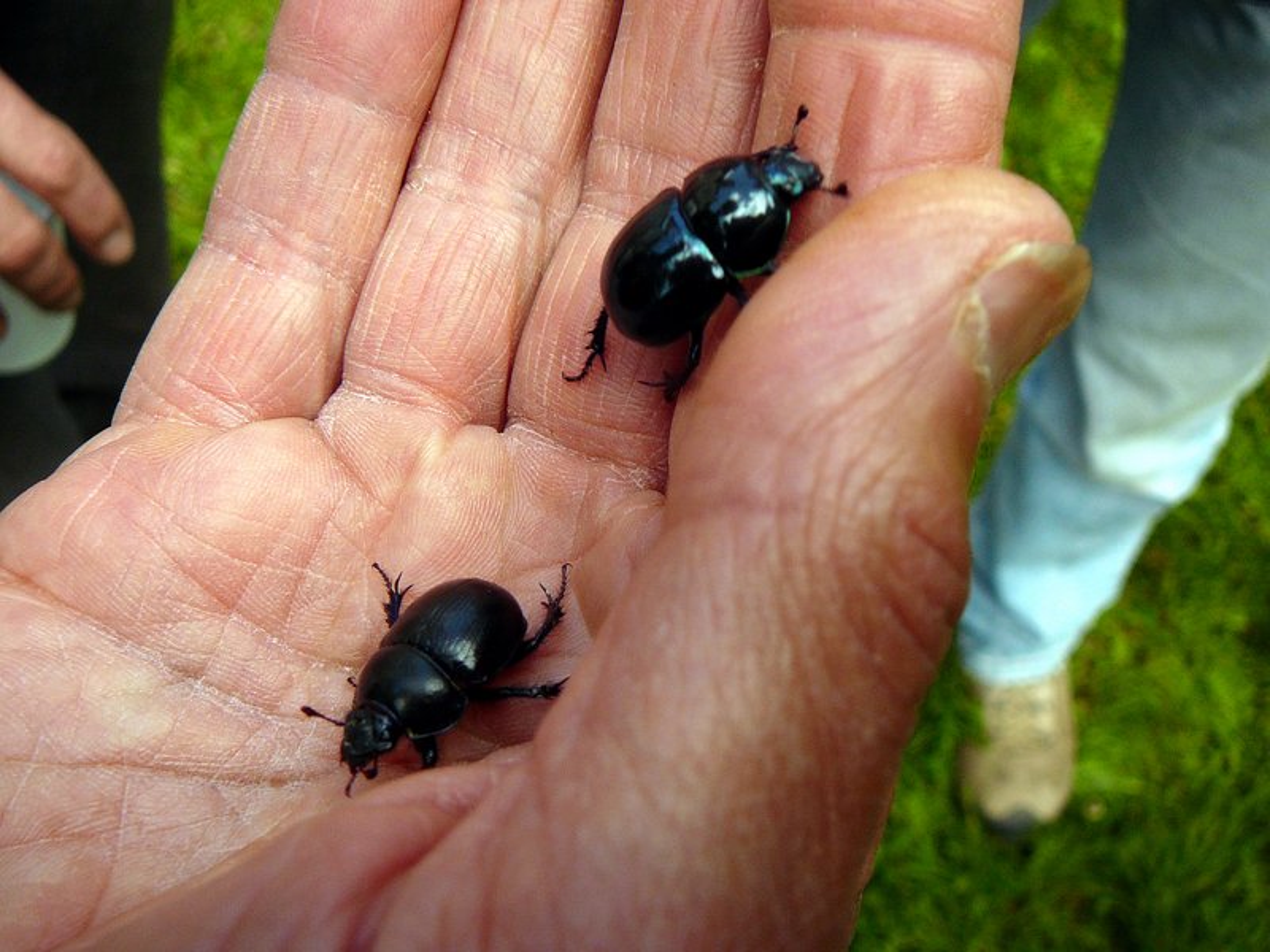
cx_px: 635
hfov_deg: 52.6
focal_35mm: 35
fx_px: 1284
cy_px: 476
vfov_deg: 40.7
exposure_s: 1/250
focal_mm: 5.2
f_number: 2.8
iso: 80
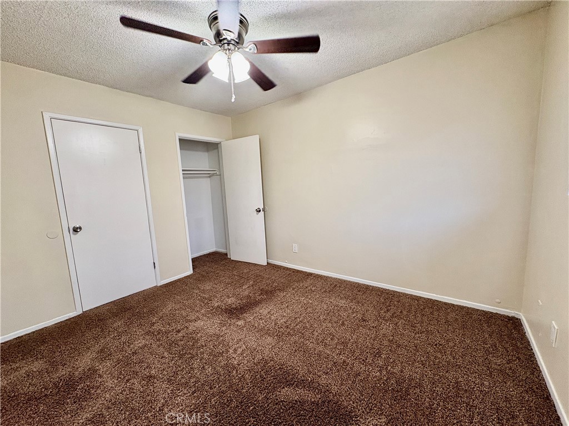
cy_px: 213
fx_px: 230
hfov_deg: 102.1
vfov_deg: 85.7
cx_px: 284
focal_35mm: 14
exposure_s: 1/60
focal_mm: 2.22
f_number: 2.2
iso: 200
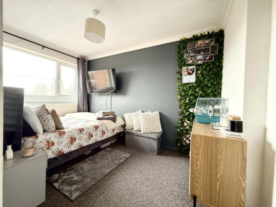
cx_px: 138
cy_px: 104
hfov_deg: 102.1
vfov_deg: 85.7
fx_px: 112
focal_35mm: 14
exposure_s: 1/63
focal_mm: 2.22
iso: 400
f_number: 2.2
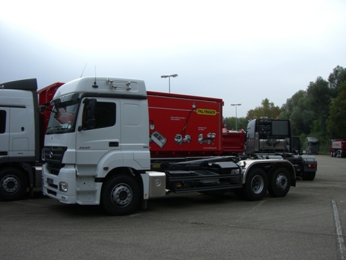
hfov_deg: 49.0
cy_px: 130
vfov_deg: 37.7
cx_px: 173
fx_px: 380
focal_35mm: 38
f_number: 4.3
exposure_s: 1/640
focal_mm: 6.2
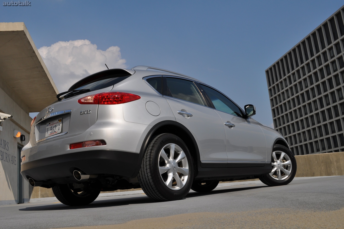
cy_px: 114
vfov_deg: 36.8
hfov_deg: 53.2
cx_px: 172
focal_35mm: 36
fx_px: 344
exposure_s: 1/500
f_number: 11
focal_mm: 24
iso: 200
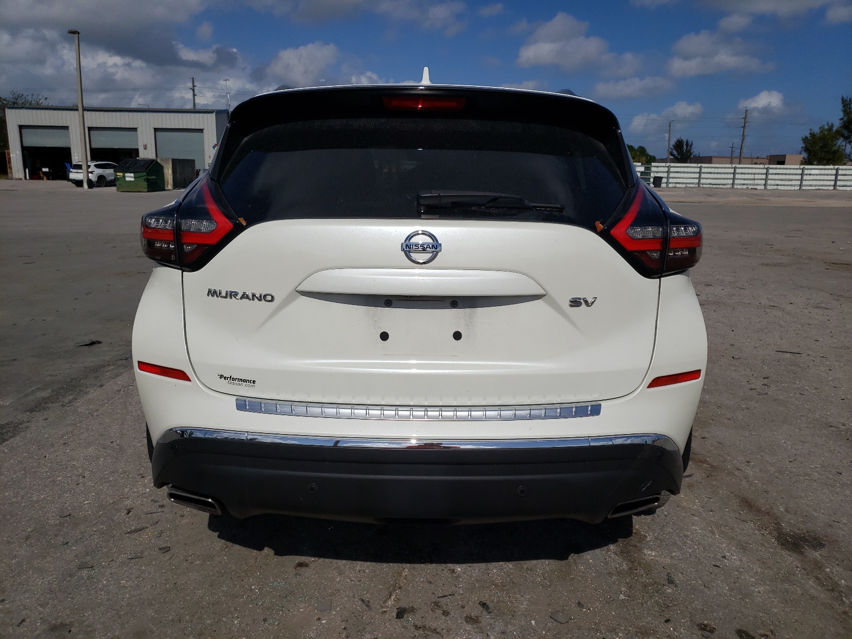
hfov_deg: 67.3
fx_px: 640
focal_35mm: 26
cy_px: 320
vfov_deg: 53.1
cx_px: 426
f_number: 1.5
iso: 50
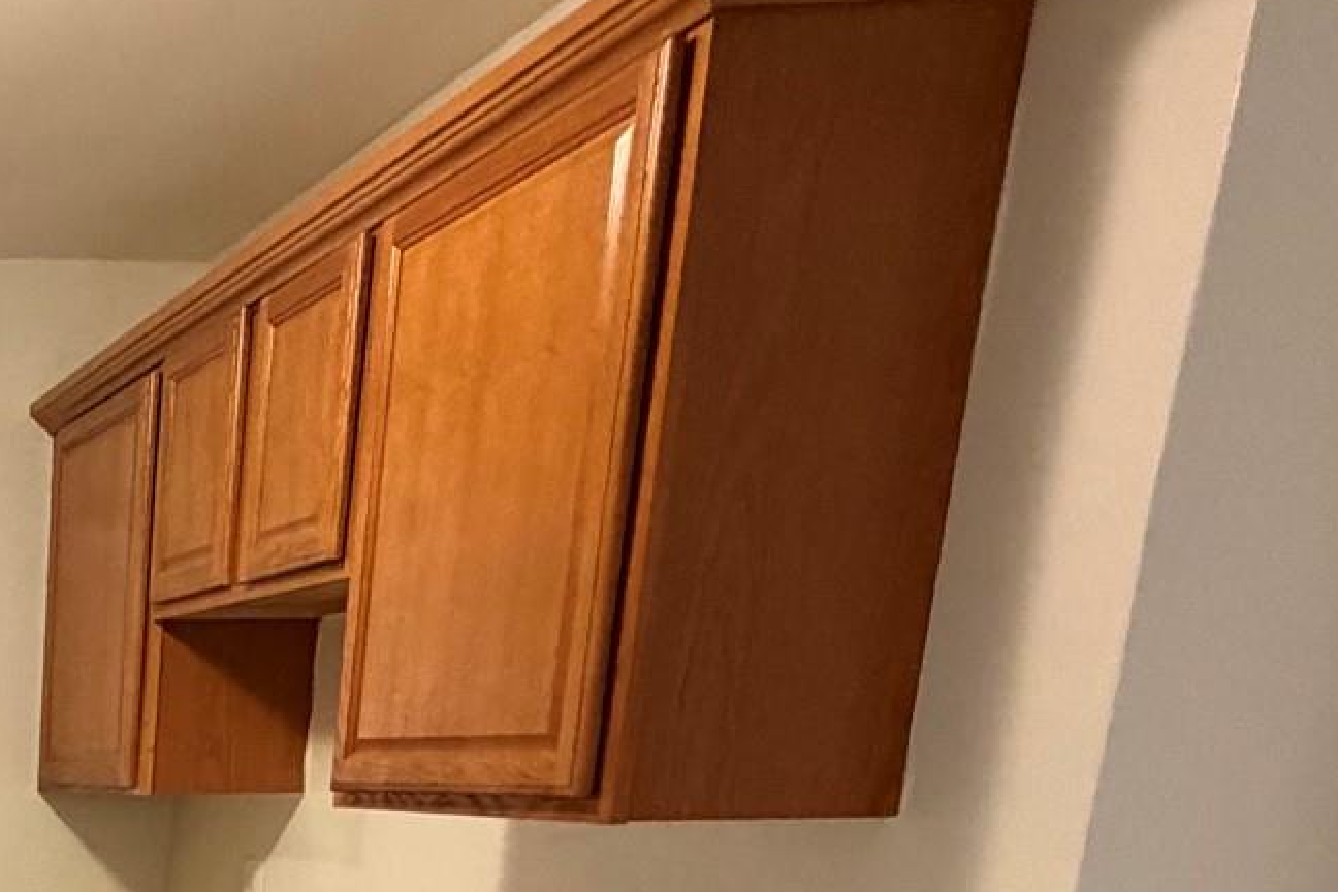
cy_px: 1158
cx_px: -438
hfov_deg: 31.7
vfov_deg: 25.3
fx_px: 1710
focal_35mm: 46
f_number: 2.2
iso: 500
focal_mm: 2.22
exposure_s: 1/60
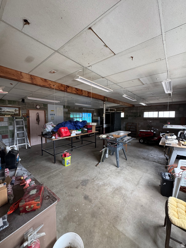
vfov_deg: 102.1
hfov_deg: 85.7
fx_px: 100
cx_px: 93
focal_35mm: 14
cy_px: 124
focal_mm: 2.22
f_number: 2.2
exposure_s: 1/99
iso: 320
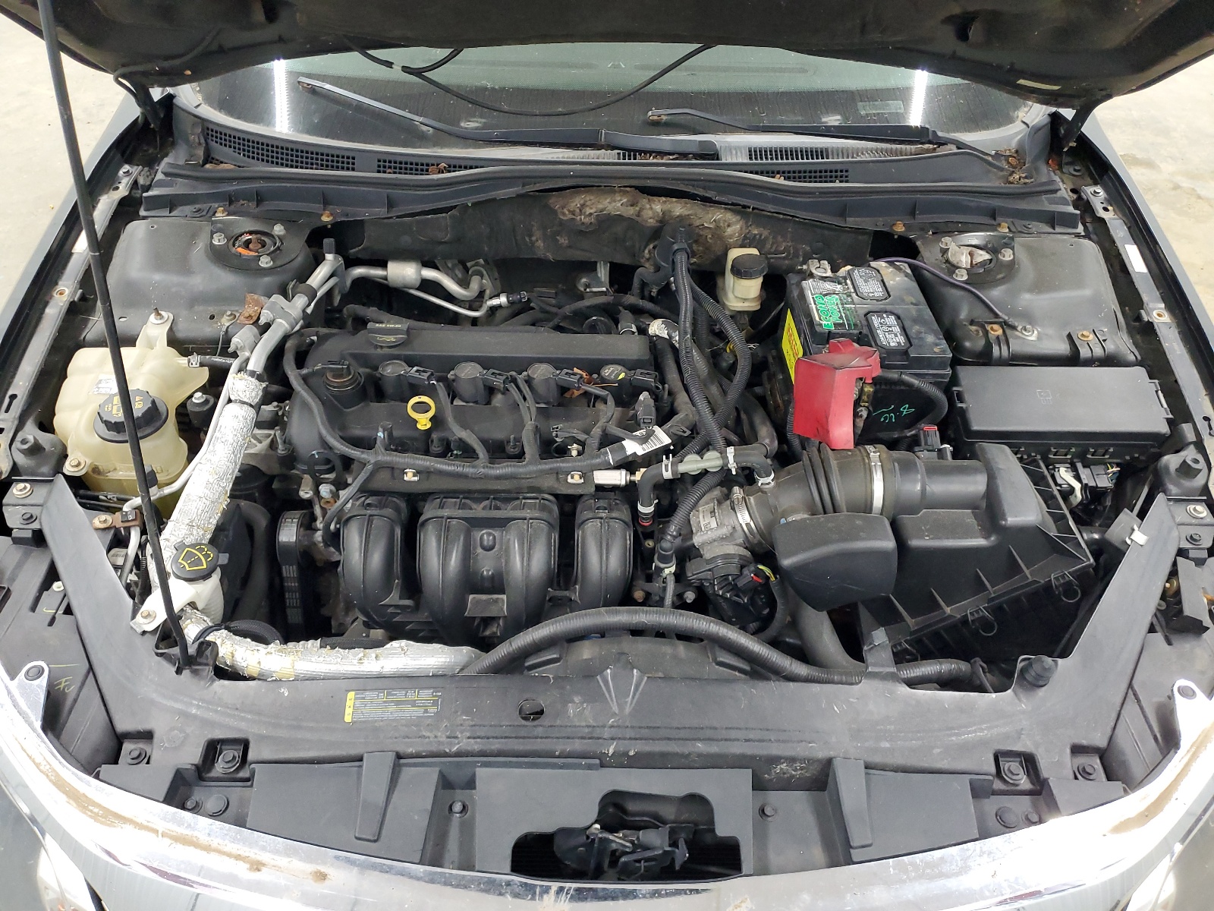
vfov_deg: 53.1
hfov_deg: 67.3
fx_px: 912
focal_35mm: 26
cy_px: 456
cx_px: 607
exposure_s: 1/60.2
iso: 189
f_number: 1.5
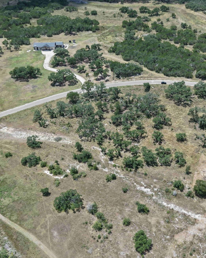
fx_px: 282
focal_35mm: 37
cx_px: 136
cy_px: 128
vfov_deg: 49.1
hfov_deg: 39.7
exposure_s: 1/320
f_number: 1.8
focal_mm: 8.67
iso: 140
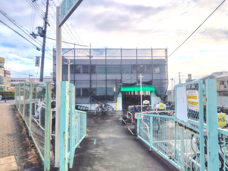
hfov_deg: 73.9
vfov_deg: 58.9
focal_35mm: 23
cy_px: 86
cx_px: 114
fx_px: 151
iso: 50
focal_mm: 5.6
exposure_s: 1/1131
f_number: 1.9
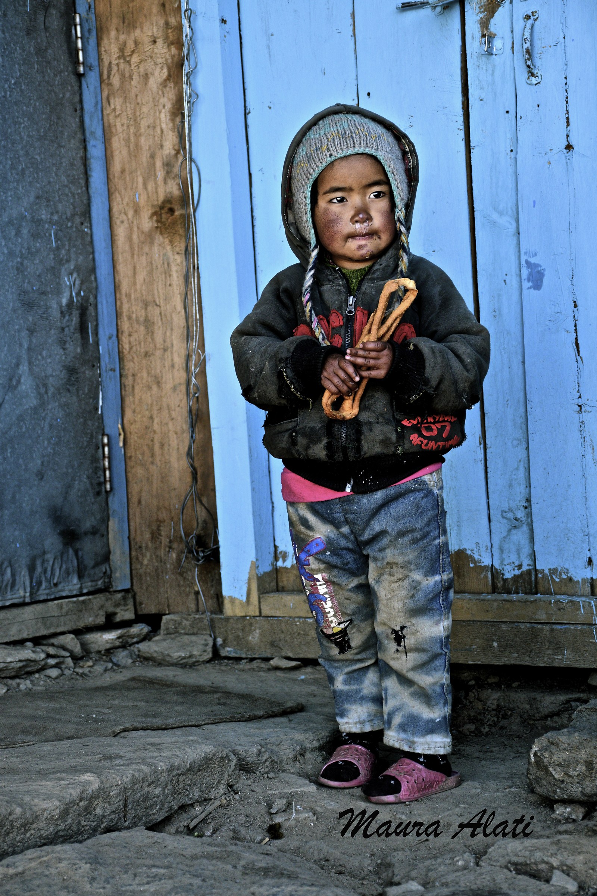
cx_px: 298
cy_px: 448
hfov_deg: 16.3
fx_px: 2089
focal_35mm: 84
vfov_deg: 24.2
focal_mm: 56
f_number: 4.8
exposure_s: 1/250
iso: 800
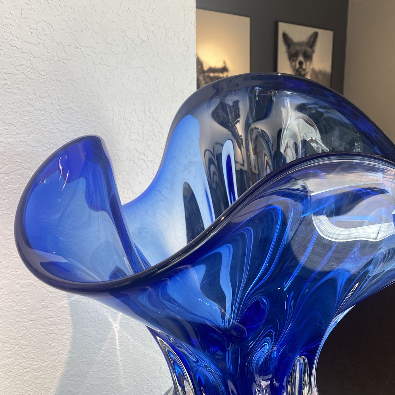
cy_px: 259
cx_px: 226
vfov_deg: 45.4
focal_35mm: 36
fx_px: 465
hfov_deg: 45.9
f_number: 1.8
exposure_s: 1/120
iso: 40
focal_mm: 4.25
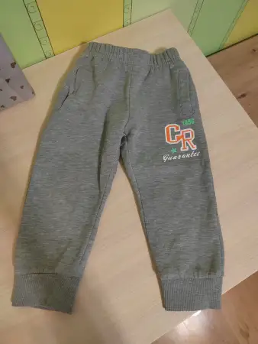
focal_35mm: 23
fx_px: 228
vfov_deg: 73.9
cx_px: 129
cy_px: 172
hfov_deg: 58.9
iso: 2222
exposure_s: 1/60
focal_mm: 5.52
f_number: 1.9
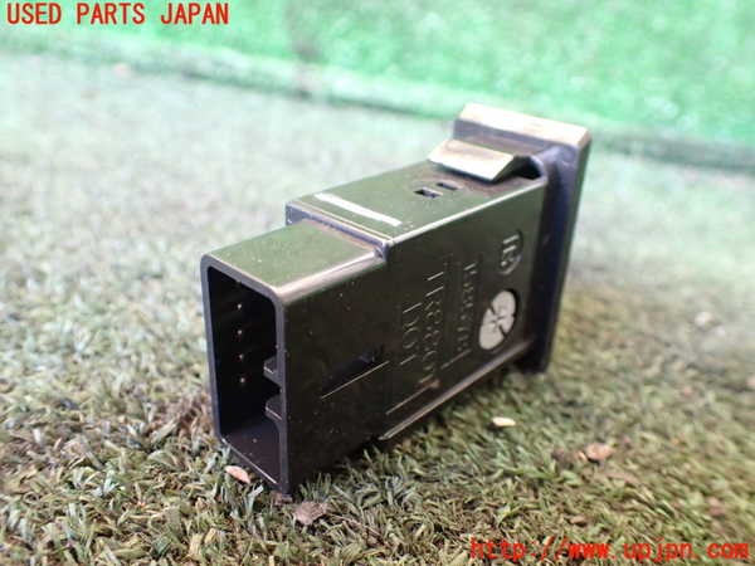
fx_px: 654
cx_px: 378
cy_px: 283
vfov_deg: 46.8
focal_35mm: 30
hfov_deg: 60.0
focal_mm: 5.4
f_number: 2.3
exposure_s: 1/40
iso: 800
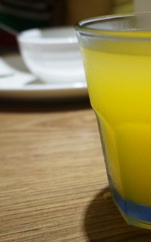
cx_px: 165
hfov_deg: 22.7
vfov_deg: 37.7
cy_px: 121
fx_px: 354
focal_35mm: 54
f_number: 4
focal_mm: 23
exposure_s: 1/60
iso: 800
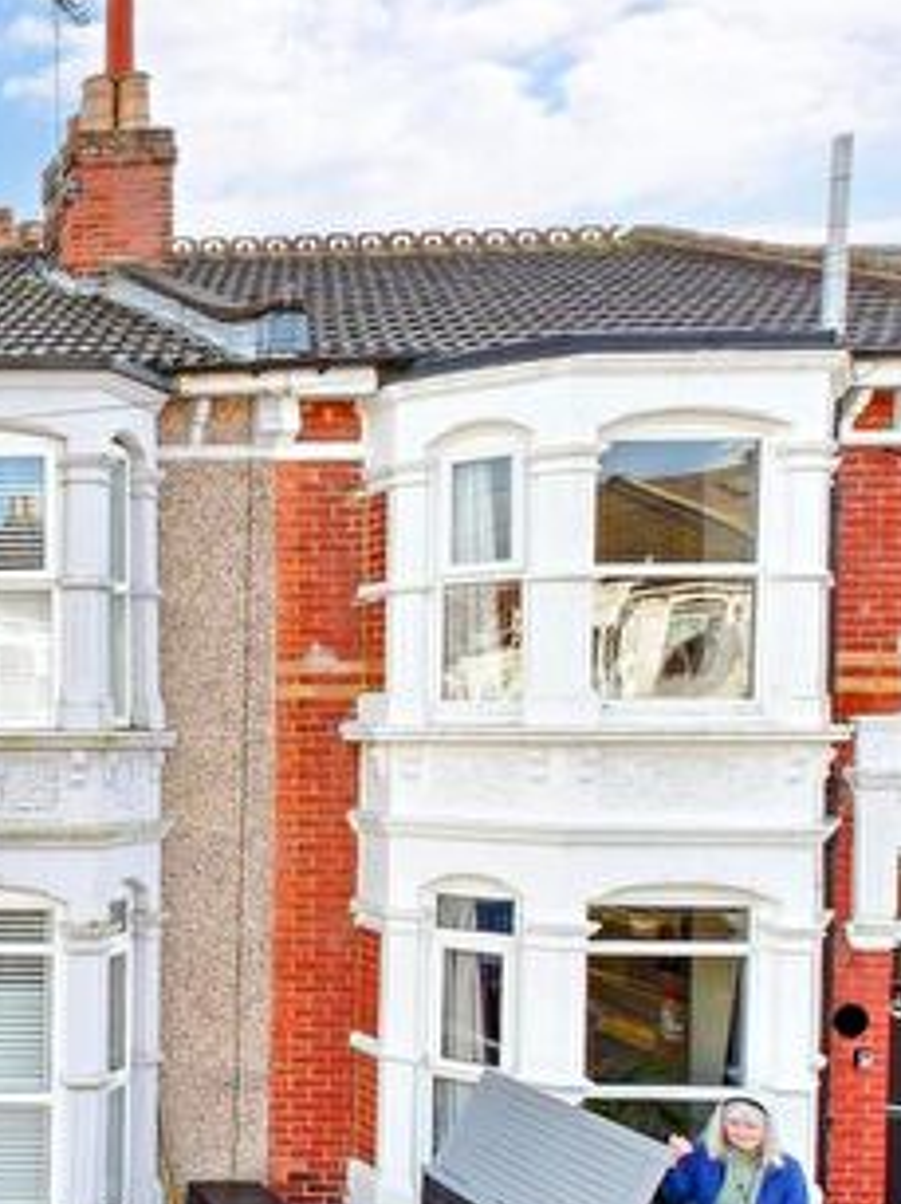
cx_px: -413
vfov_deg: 54.5
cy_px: 785
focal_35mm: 33
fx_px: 1147
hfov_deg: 29.1
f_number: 8
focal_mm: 10
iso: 400
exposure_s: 1/160
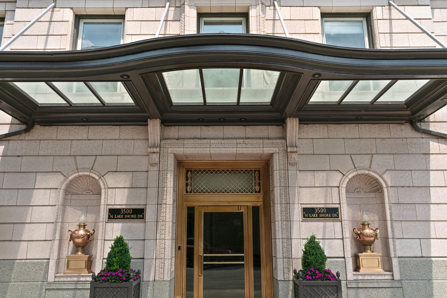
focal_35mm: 29
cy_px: 149
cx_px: 224
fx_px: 360
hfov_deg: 63.6
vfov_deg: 45.0
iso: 320
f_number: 8
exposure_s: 1/1000
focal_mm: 29
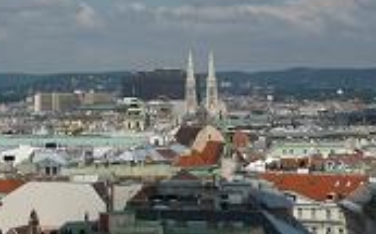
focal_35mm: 115
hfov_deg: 17.9
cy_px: -84
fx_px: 1178
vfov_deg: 11.1
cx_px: 59
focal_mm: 7.8
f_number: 9
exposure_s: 1/400
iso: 100
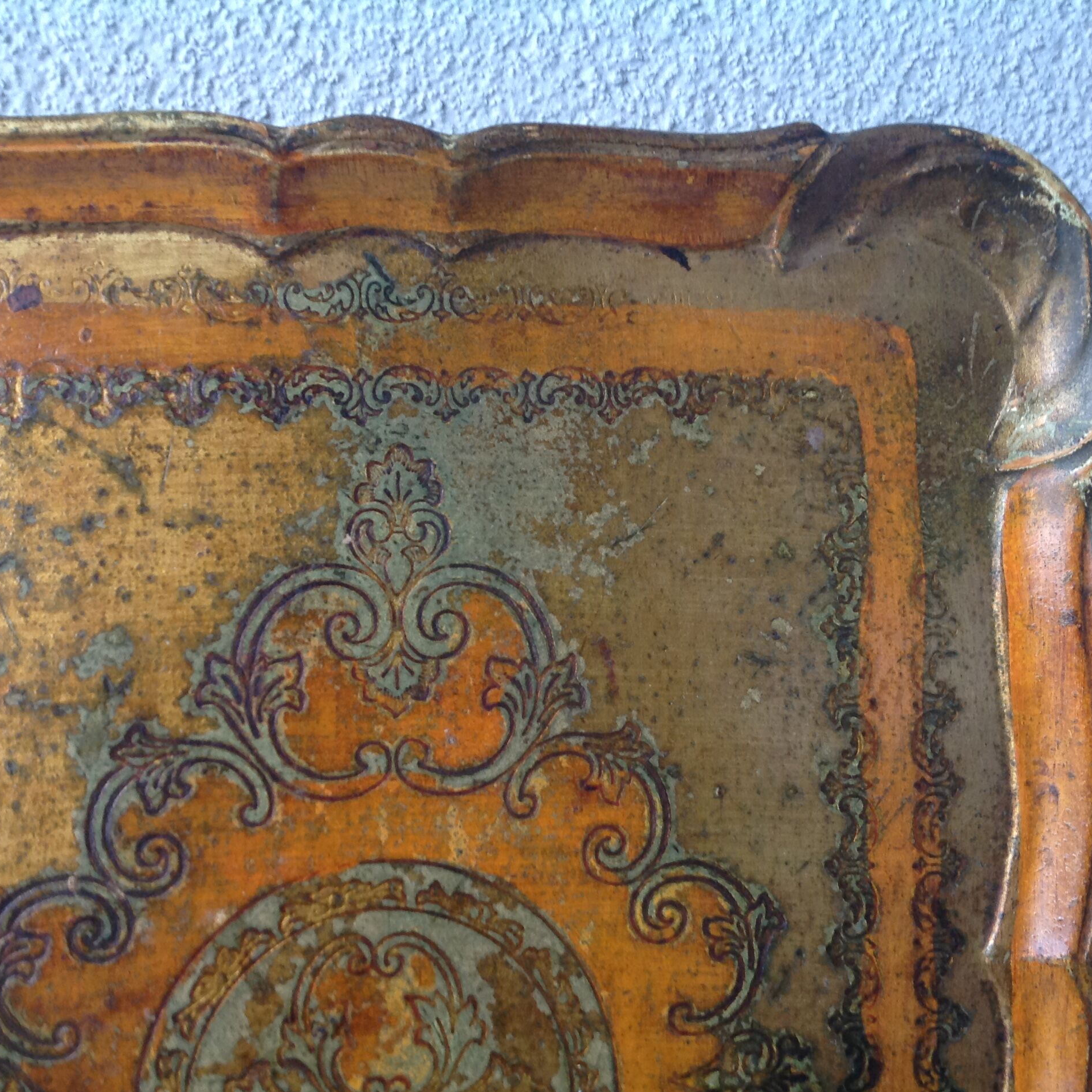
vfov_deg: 40.0
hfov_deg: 40.0
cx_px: 479
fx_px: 1499
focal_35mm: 42
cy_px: 553
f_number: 2.4
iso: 100
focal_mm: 4.28
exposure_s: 1/15
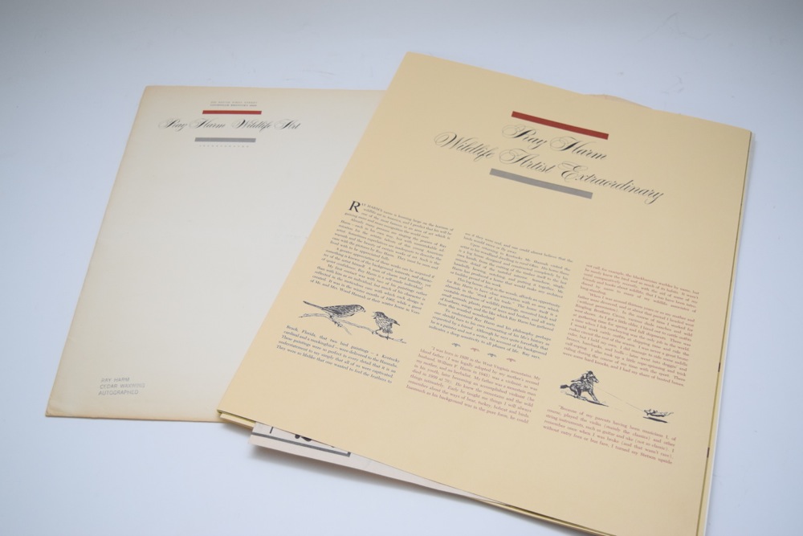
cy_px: 268
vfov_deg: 33.0
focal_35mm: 40
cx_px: 402
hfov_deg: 47.9
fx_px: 903
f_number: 4.5
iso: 800
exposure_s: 1/80
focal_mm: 27
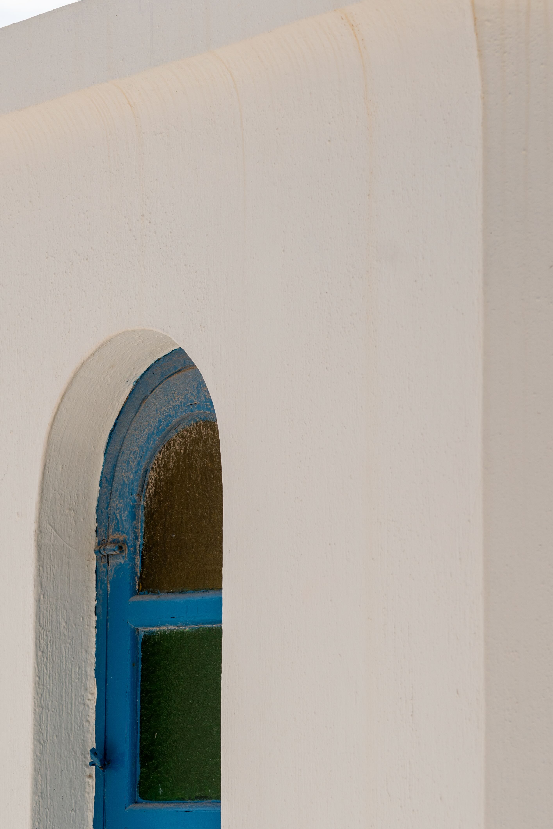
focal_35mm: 159
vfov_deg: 12.9
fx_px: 3662
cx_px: 96
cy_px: 491
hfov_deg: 8.6
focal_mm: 85
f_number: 5
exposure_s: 1/1000
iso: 100
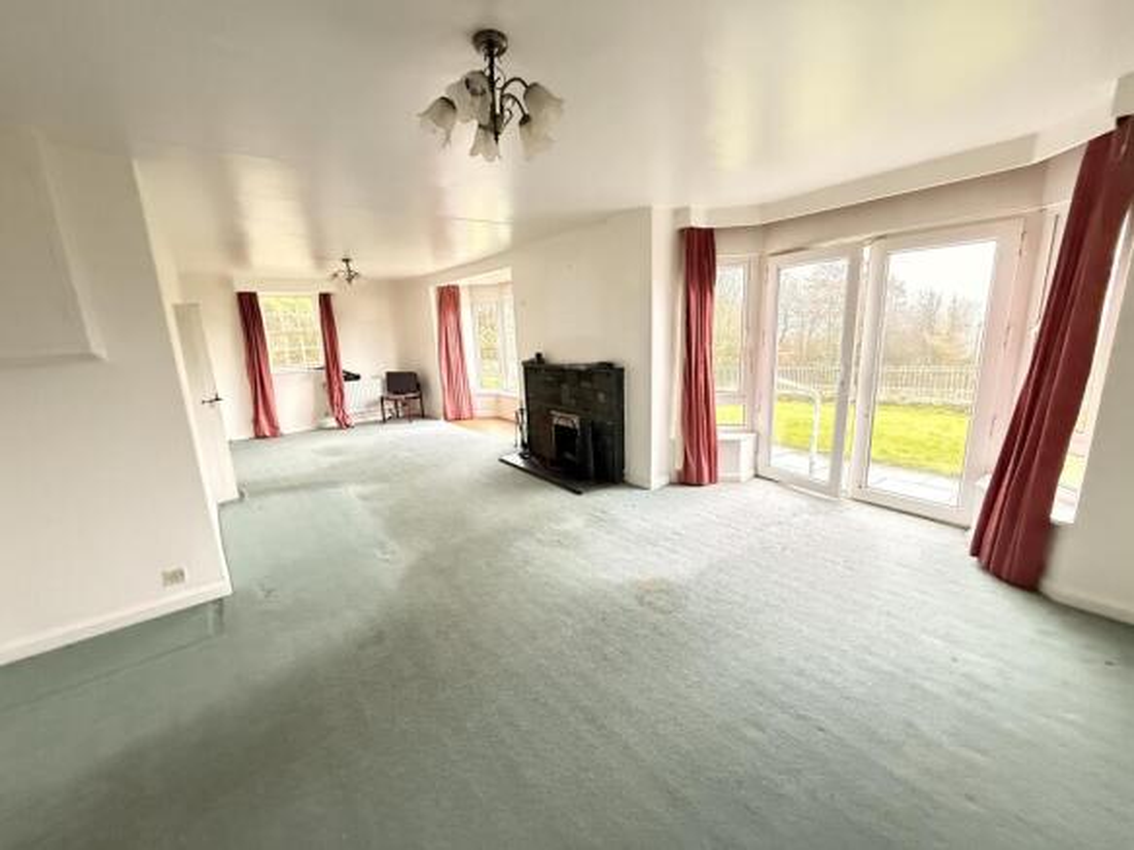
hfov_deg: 102.1
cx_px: 567
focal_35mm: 14
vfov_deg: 85.7
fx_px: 459
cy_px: 425
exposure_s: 1/60
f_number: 2.2
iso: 1000
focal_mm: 2.22
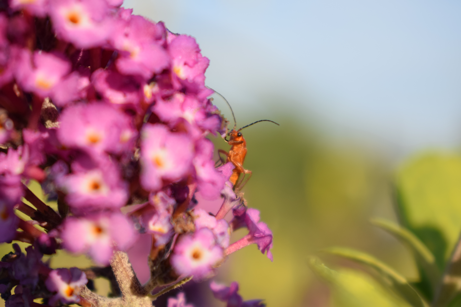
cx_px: 230
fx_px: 1056
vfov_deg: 16.6
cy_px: 154
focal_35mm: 82
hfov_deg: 24.6
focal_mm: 55
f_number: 5.6
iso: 450
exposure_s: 1/1000
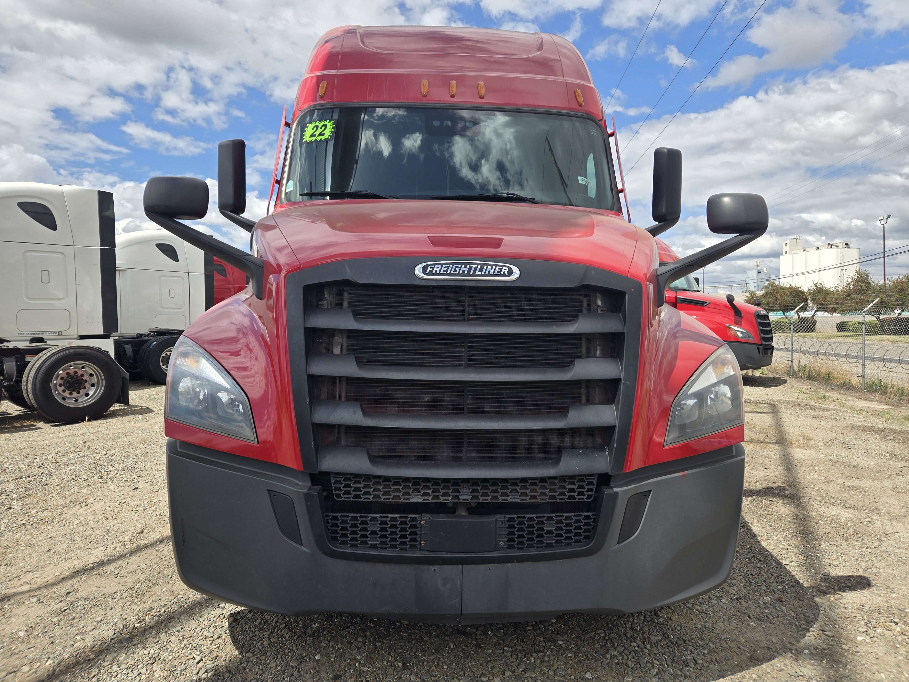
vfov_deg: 58.9
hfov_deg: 73.9
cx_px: 454
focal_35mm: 23
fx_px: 604
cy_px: 341
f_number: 1.8
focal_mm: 5.4
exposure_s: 1/1437
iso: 25
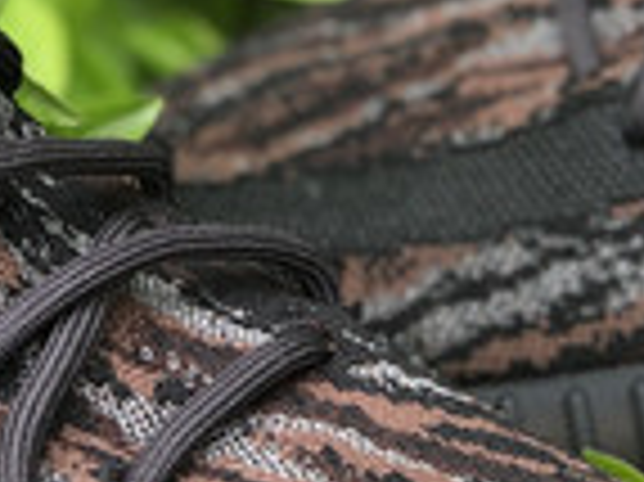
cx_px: 342
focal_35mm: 269
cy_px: 43
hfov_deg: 7.4
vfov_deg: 5.5
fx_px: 5000
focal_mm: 6
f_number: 2.4
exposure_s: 1/120
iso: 20
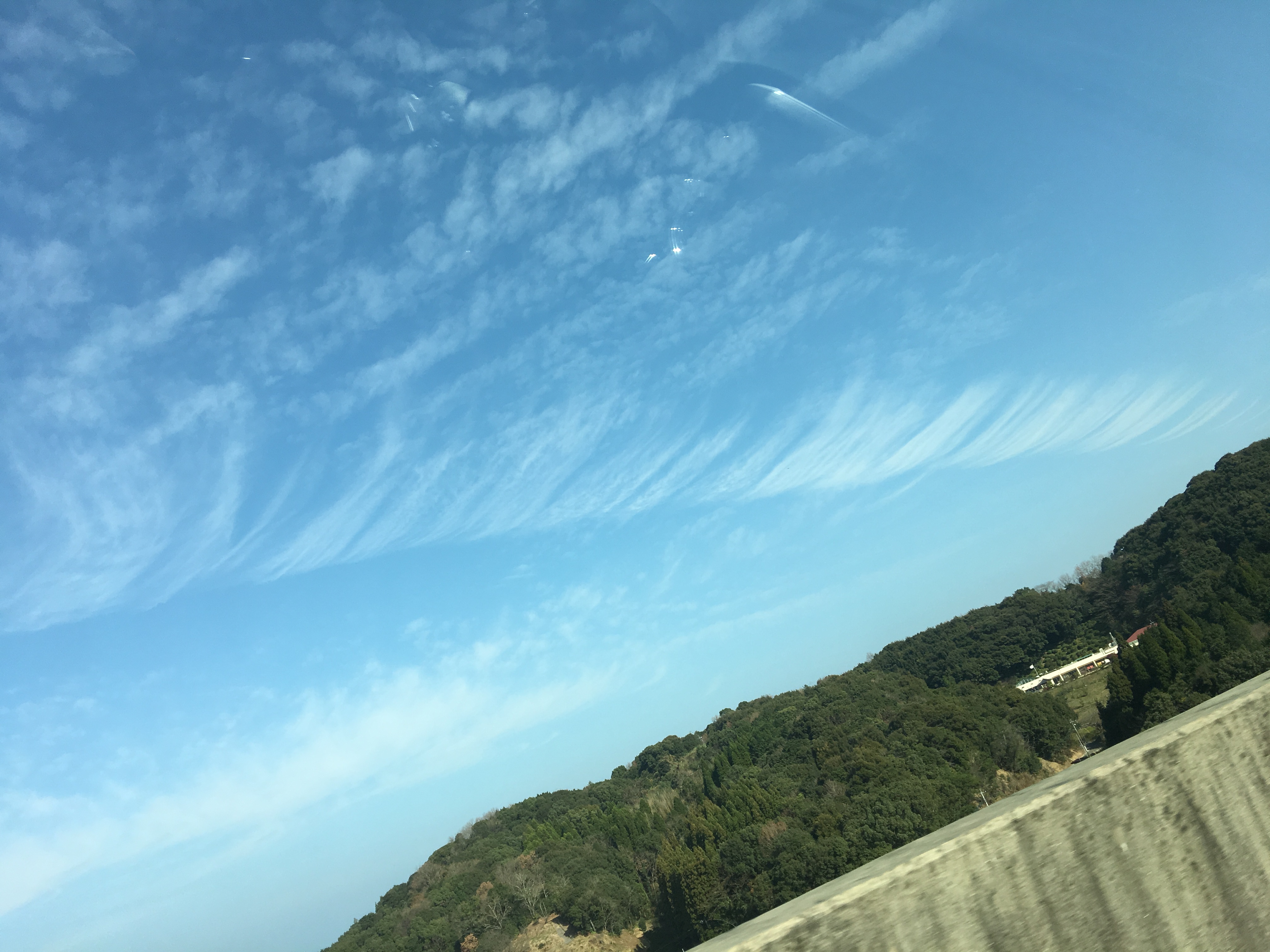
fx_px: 1064
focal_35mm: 29
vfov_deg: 48.2
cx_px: 635
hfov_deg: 61.7
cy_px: 476
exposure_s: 1/1166
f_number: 2.2
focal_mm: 4.15
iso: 25
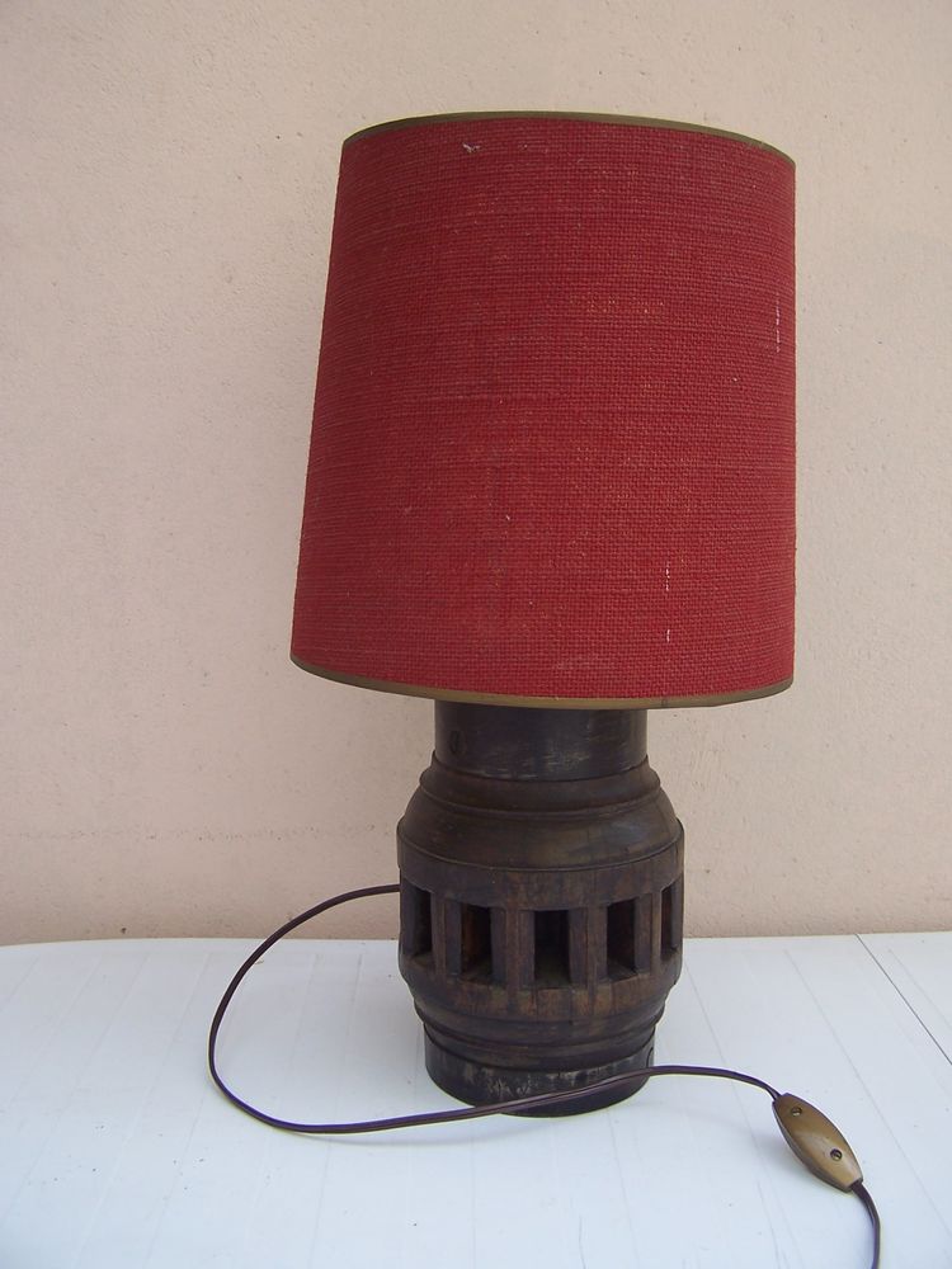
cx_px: 476
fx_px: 1393
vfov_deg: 49.0
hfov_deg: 37.7
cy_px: 634
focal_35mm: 38
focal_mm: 6.3
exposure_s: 1/125
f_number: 2.8
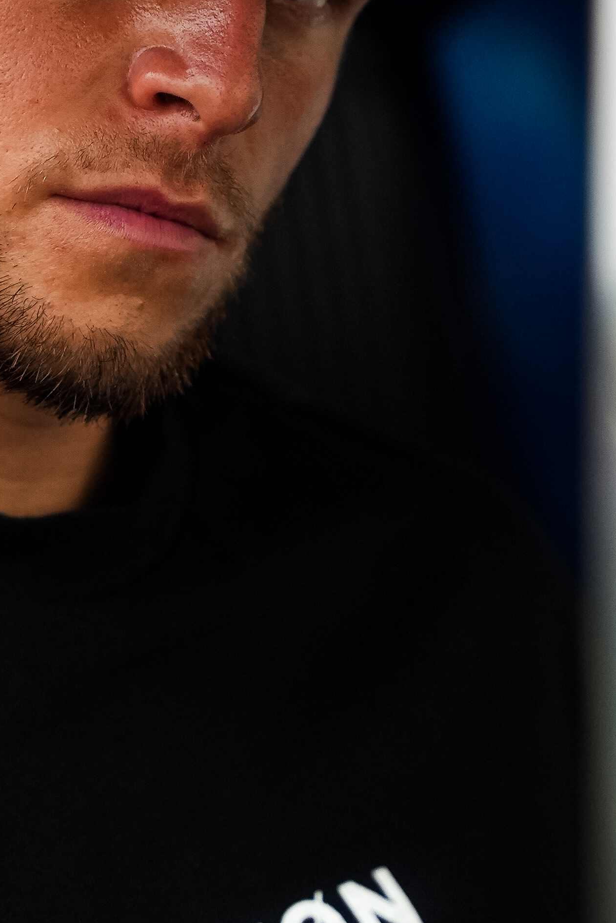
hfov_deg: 9.2
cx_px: 180
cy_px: 306
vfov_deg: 13.8
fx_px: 3811
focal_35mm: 149
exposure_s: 1/200
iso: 2000
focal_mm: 66.3
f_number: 2.8
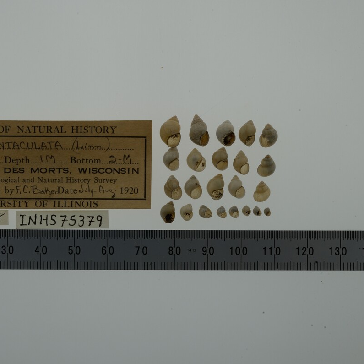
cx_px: 163
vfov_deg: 22.5
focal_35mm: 77
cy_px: 182
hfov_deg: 22.5
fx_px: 916
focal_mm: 60
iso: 100
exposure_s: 1/40
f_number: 20
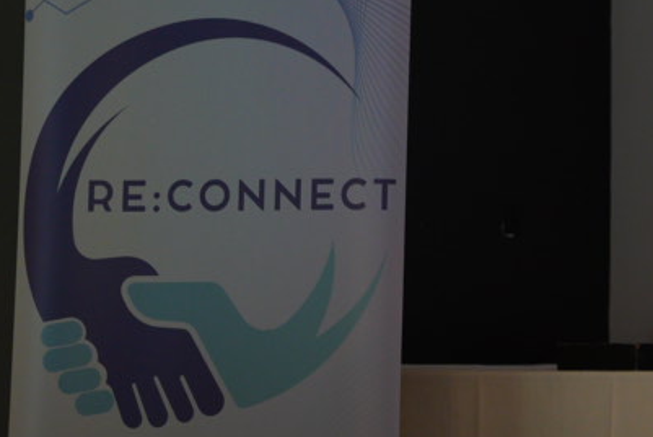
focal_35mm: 141
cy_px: 160
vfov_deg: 9.7
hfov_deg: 13.4
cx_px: 1098
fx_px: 2559
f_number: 1.6
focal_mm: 35
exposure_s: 1/160
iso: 800
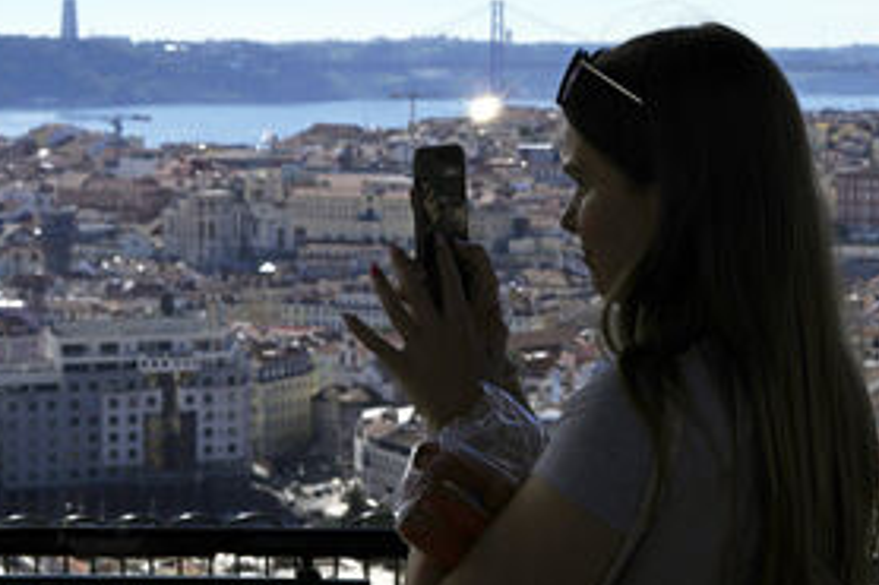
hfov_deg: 17.7
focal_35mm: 115
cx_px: 686
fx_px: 2806
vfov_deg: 11.9
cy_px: 190
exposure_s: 1/800
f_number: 13
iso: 125
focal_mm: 50
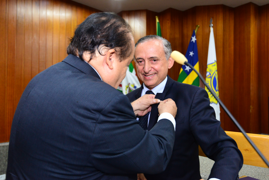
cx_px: 134
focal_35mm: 35
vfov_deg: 37.9
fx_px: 262
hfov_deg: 54.4
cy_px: 90
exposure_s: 1/125
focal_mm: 35
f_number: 4.5
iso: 2500
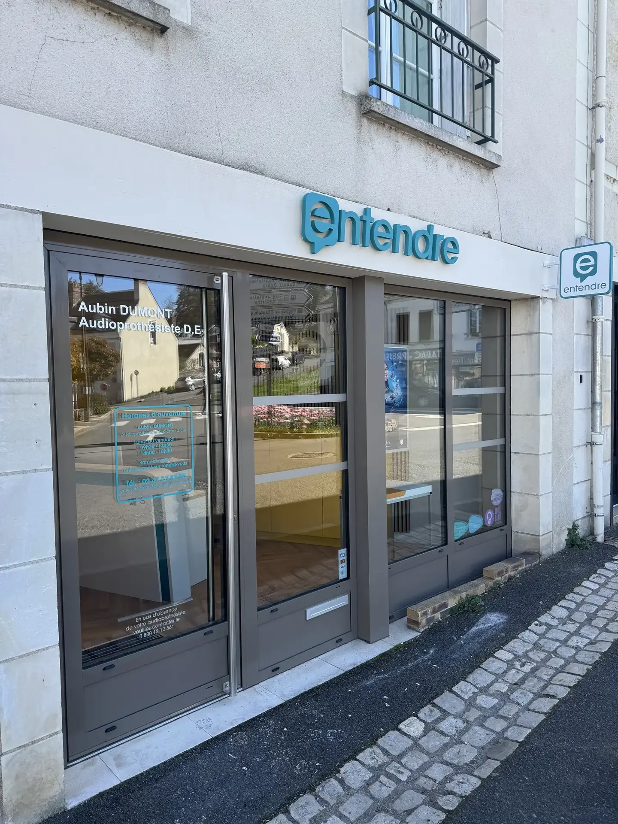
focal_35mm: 24
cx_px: 309
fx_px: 571
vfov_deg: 71.6
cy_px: 412
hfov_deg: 56.8
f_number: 1.78
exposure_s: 1/925
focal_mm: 6.76
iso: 80
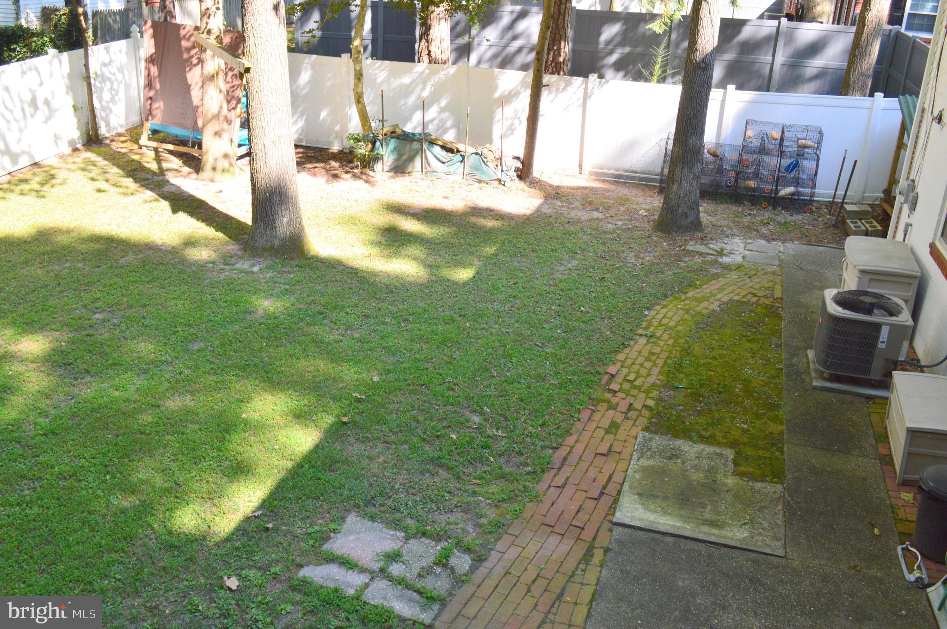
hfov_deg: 57.3
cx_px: 474
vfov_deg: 39.9
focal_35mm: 33
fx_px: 867
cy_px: 314
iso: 400
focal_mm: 22
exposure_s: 1/100
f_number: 9
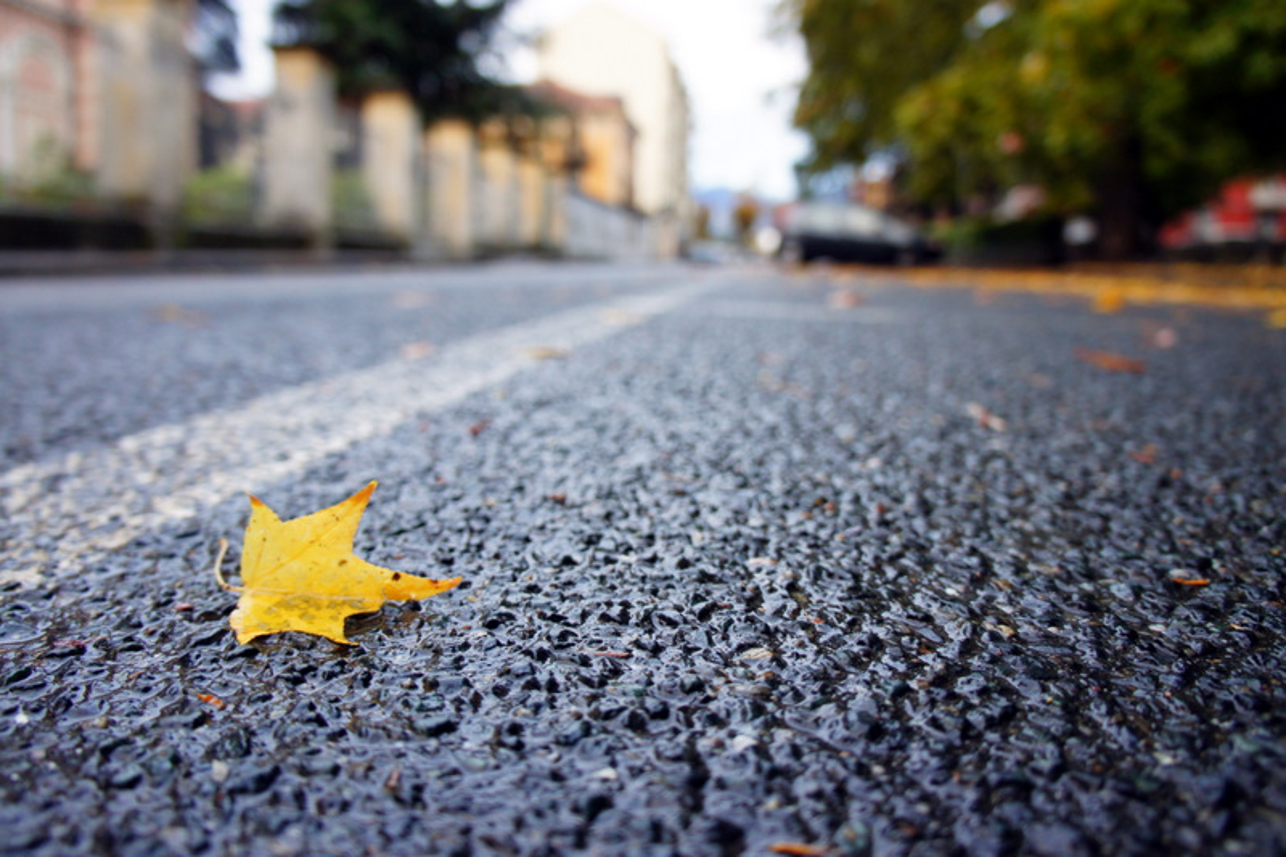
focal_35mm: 27
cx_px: 643
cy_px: 428
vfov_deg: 47.9
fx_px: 964
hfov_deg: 67.4
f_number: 3.5
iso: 400
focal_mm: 18
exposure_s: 1/30
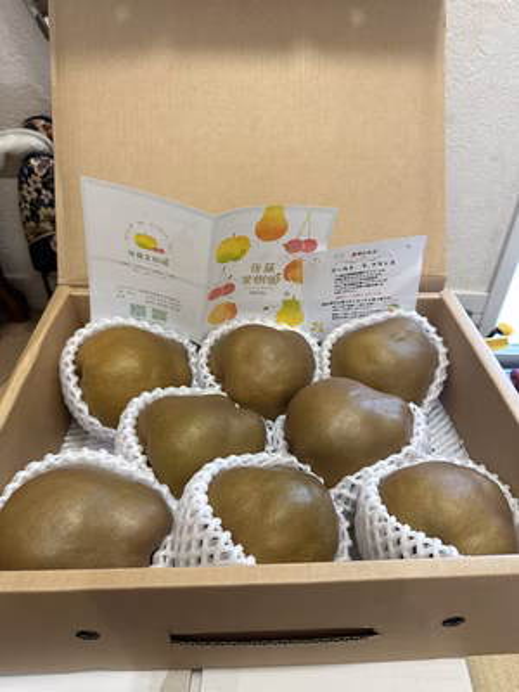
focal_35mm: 24
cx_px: 260
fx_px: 480
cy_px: 346
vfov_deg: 71.6
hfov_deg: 56.8
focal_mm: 6.86
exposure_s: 1/60
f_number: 1.78
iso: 250
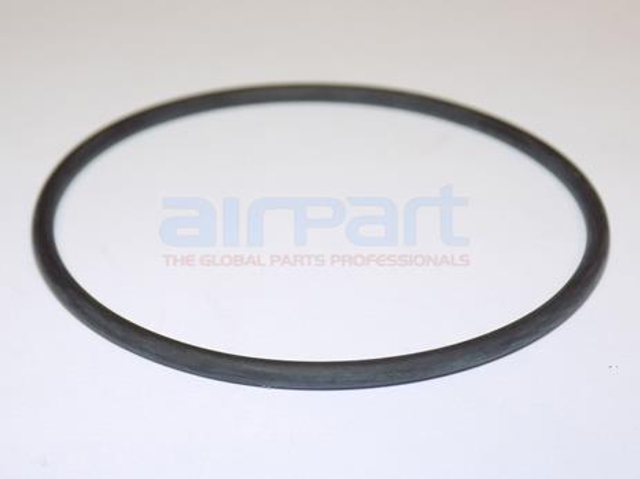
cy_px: 240
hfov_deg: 25.0
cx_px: 320
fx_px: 1442
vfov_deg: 18.9
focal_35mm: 78
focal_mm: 13.9
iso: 360
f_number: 4.3
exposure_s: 1/30
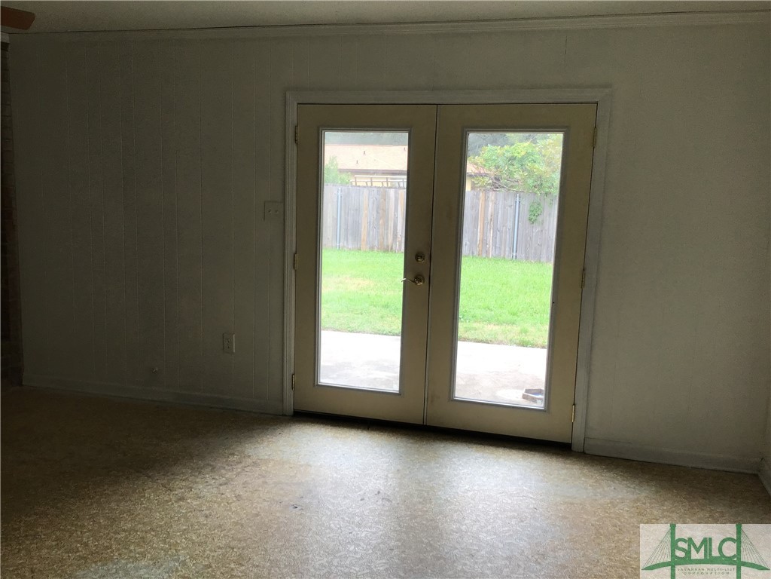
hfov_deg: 58.4
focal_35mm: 31
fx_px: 690
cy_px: 290
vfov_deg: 45.4
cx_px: 386
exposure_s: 1/60
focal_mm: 3.3
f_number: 2.4
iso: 25
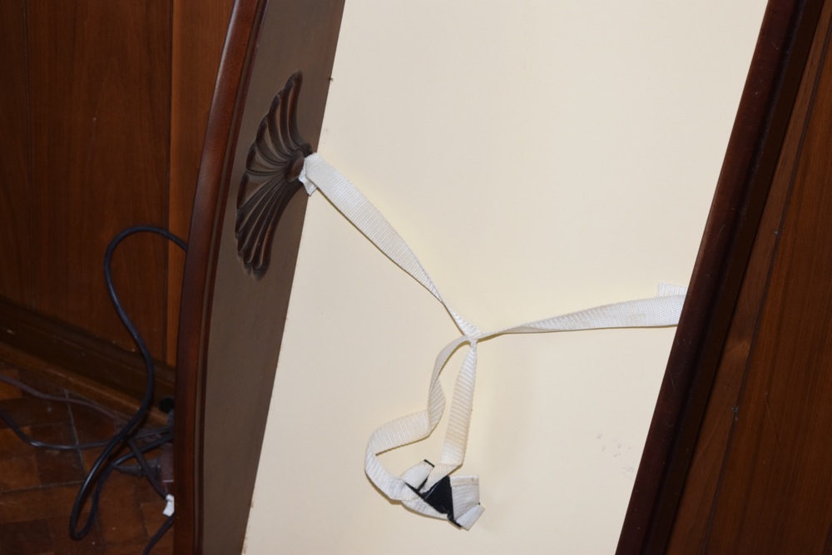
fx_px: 1907
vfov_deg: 16.6
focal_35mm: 82
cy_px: 278
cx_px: 416
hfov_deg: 24.6
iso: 1250
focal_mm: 55
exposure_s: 1/60
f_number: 5.6
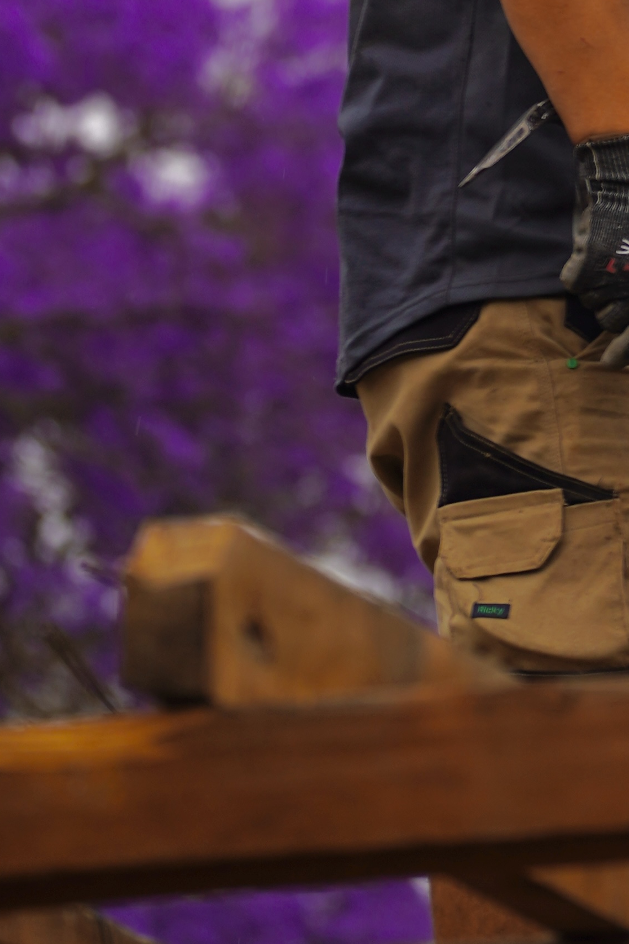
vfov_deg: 3.4
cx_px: 734
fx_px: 15832
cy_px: -212
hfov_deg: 2.3
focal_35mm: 604
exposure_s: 1/250
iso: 100
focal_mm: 172
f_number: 5.6
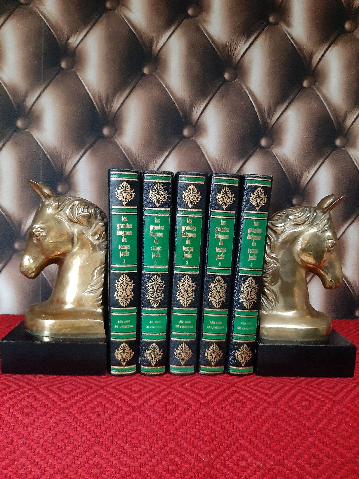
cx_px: 180
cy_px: 240
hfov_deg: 53.1
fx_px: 360
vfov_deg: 67.3
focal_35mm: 26
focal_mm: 3.93
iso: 400
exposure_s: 1/20
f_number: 1.7
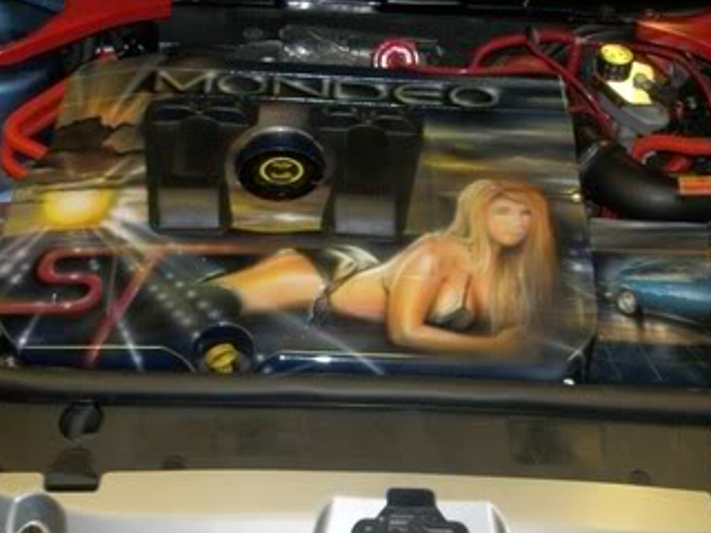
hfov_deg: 30.3
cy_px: 291
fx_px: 1315
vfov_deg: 22.9
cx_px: 349
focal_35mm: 64
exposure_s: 1/30
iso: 160
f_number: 2.9
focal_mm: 5.7
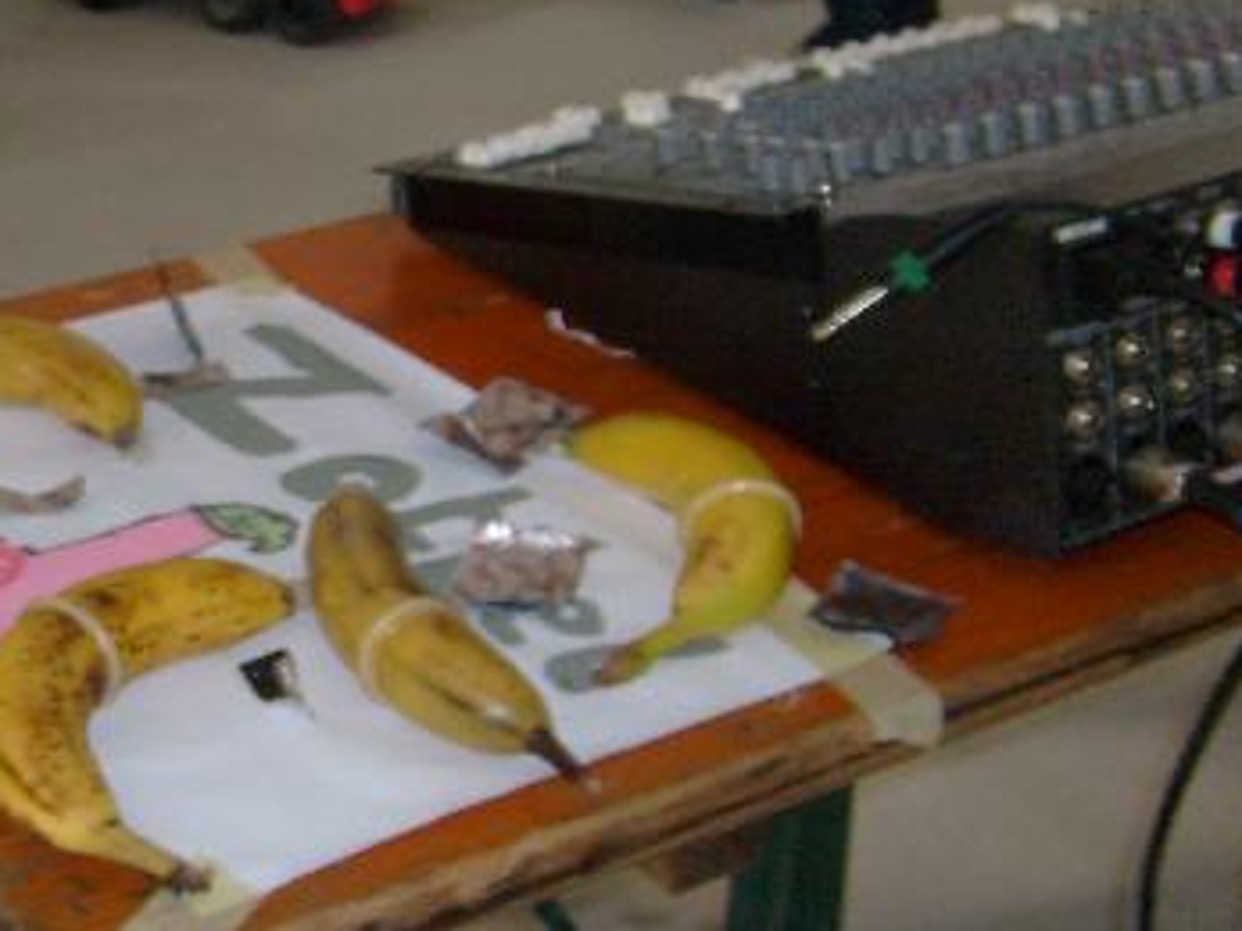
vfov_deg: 20.7
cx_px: 86
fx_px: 2547
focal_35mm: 71
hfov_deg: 26.3
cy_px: 358
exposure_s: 1/45
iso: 100
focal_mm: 5.8
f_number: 2.8
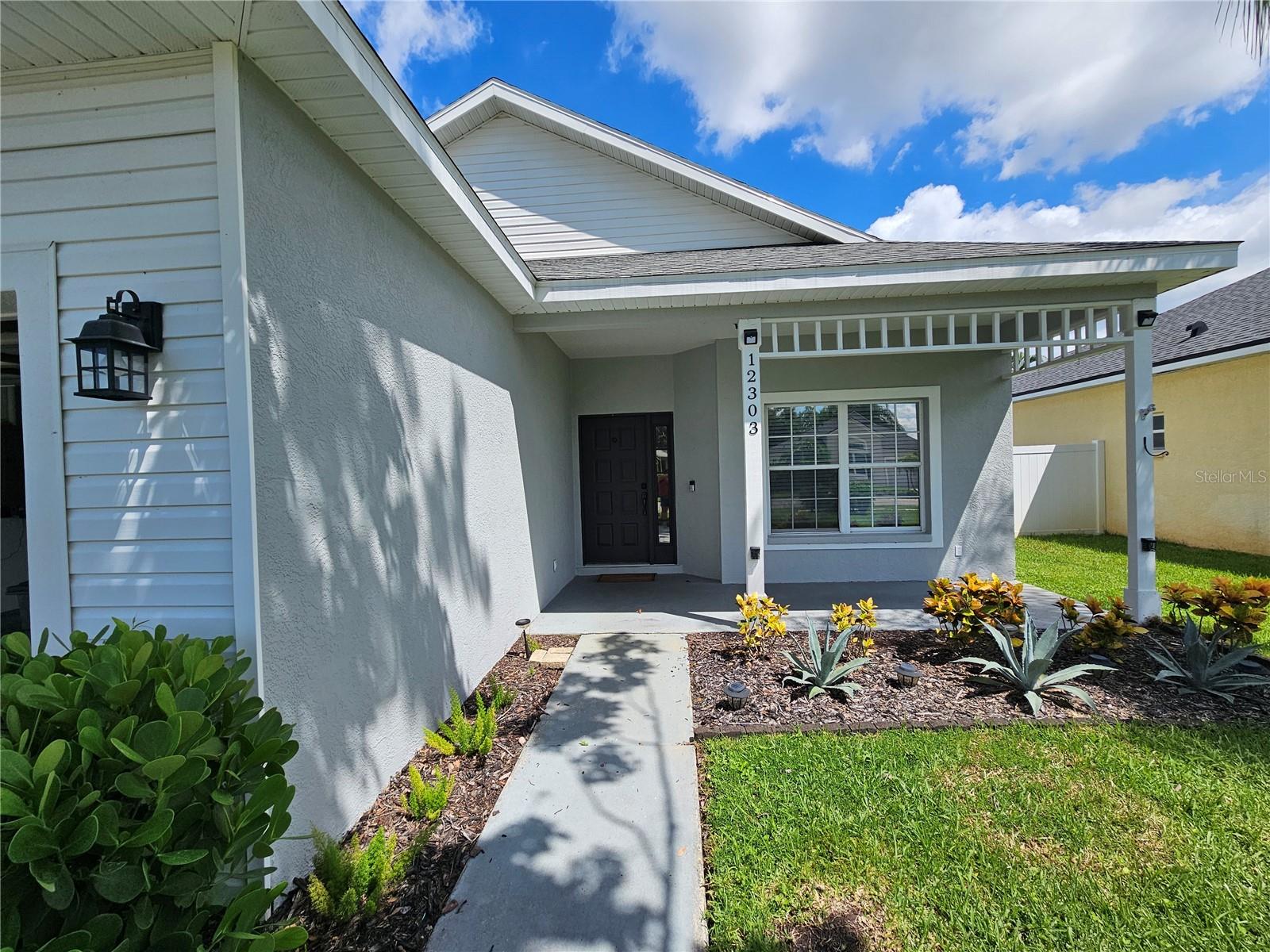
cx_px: 635
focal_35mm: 13
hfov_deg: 106.2
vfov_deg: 89.9
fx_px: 477
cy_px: 476
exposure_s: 1/2071
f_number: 2.2
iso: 50
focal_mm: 2.2
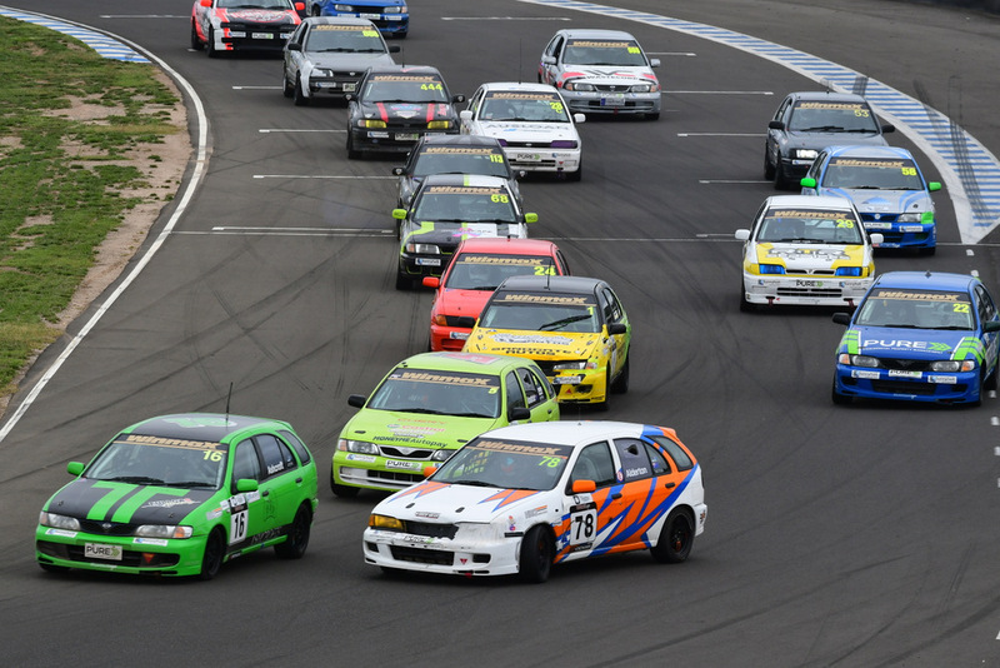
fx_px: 11253
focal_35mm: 405
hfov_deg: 5.1
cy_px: 334
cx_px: 500
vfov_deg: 3.4
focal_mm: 270
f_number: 11
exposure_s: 1/640
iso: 500
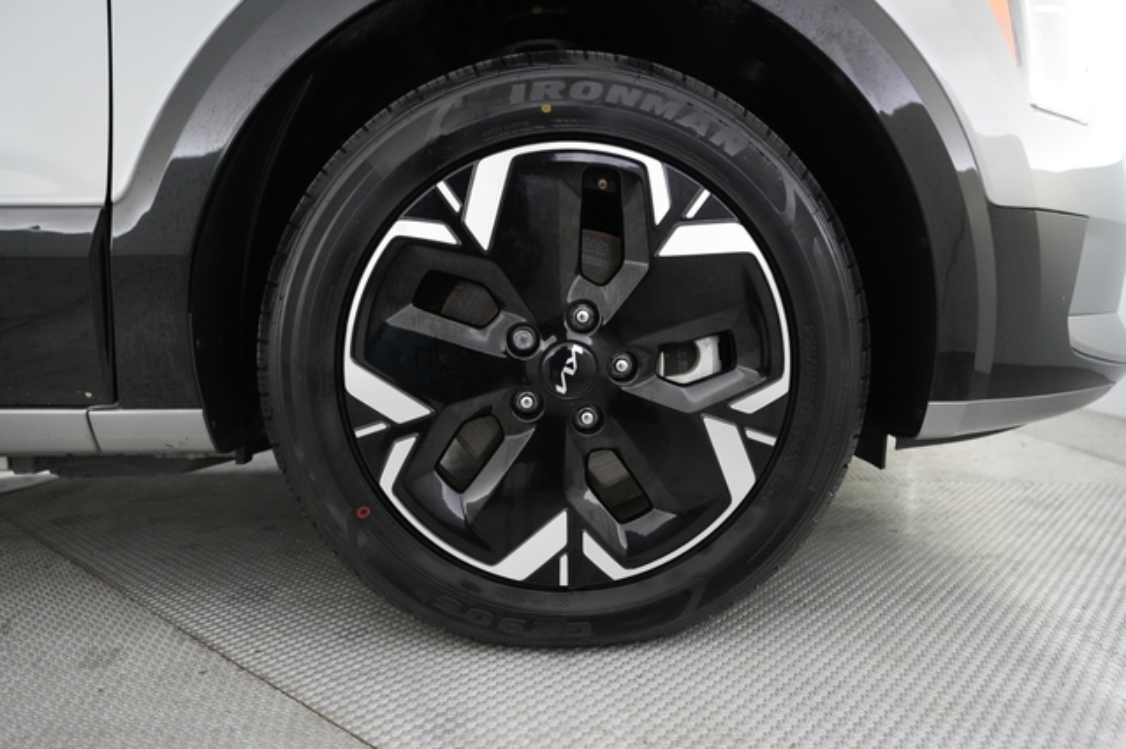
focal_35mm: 25
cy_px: 374
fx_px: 782
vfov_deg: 51.2
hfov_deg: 71.5
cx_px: 563
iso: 6400
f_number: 2.8
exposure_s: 1/160
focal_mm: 25
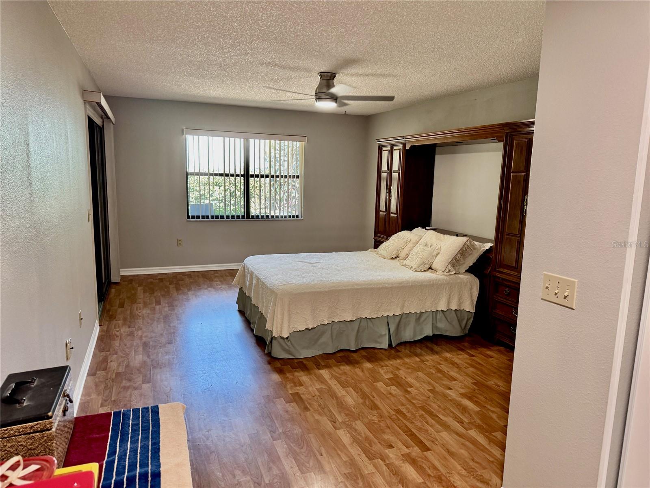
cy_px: 244
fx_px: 451
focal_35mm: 24
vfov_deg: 56.8
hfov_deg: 71.6
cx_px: 325
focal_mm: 6.76
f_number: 1.78
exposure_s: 1/60
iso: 200
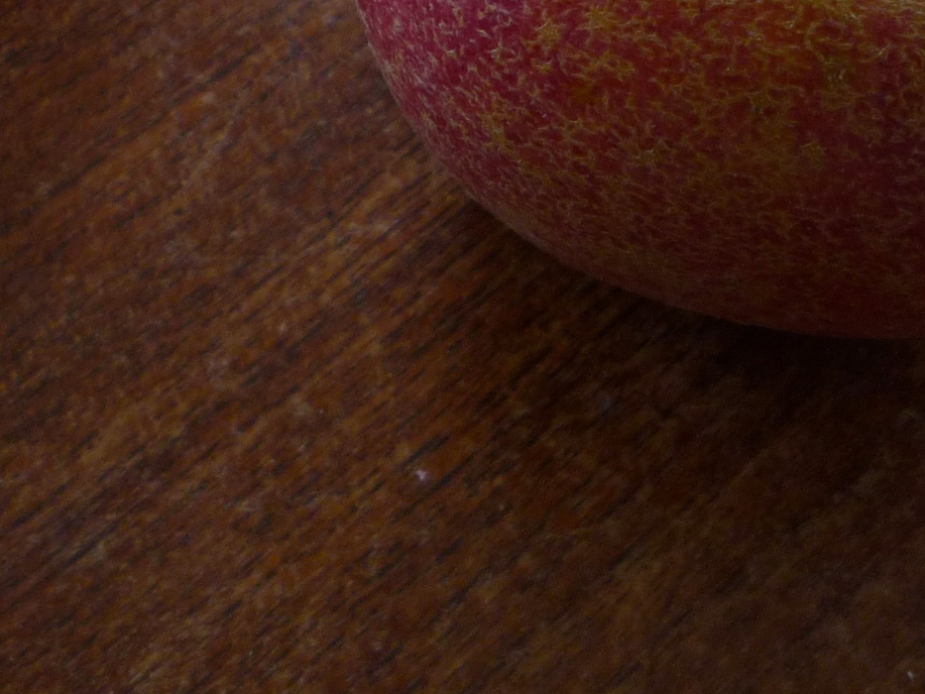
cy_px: -159
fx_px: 1791
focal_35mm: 67
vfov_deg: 20.4
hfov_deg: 28.5
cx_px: 218
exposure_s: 1/30
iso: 125
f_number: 2.8
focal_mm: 4.4
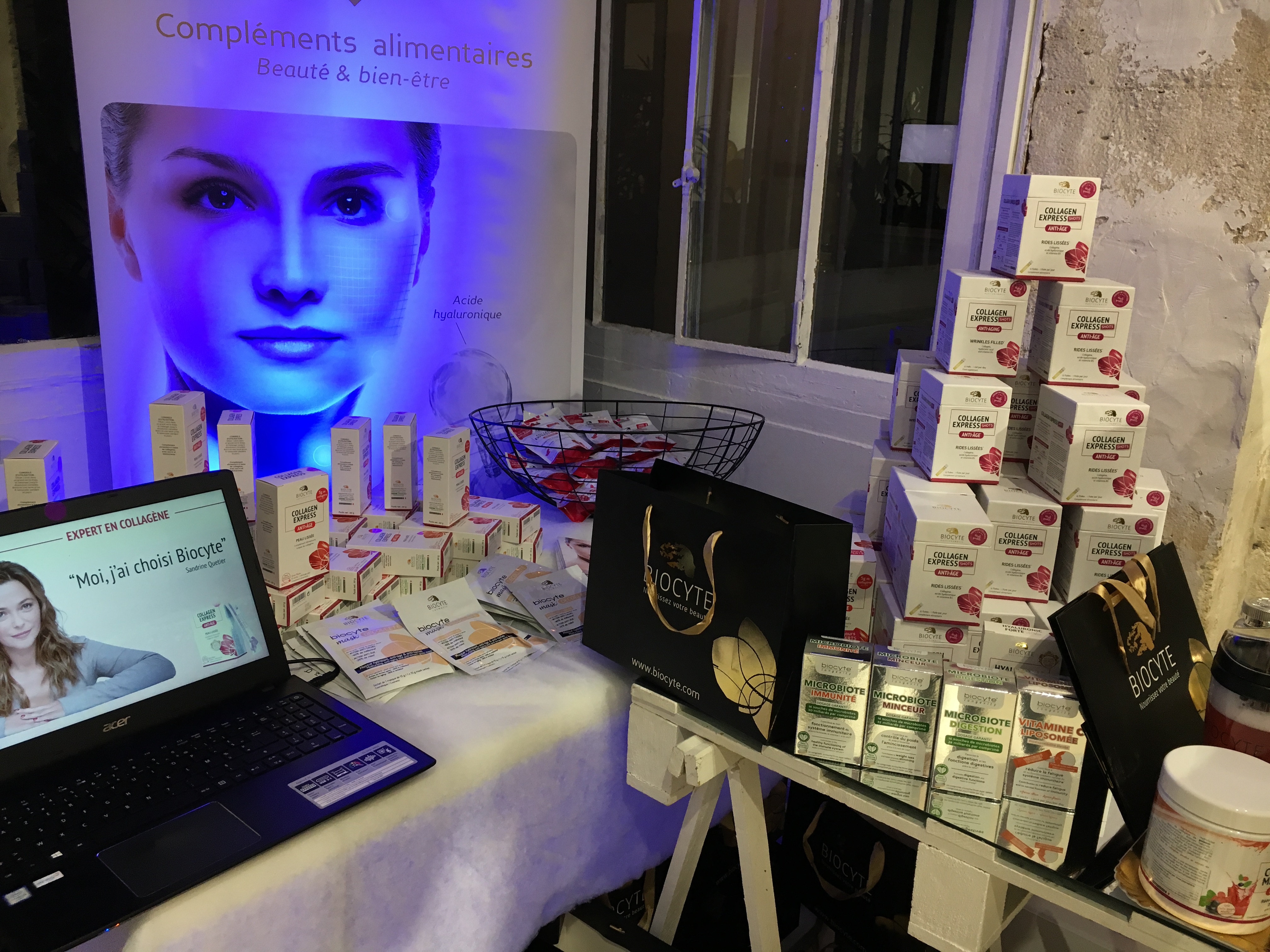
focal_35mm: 29
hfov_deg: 61.7
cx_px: 635
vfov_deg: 48.2
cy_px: 476
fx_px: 1064
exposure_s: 1/33
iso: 50
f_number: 2.2
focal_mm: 4.15
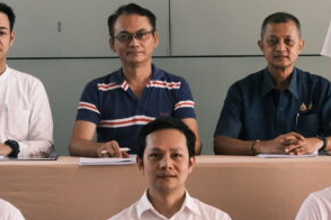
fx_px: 1057
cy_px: 90
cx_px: 128
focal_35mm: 115
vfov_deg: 11.9
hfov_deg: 17.8
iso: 640
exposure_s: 1/100
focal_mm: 22.3
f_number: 4
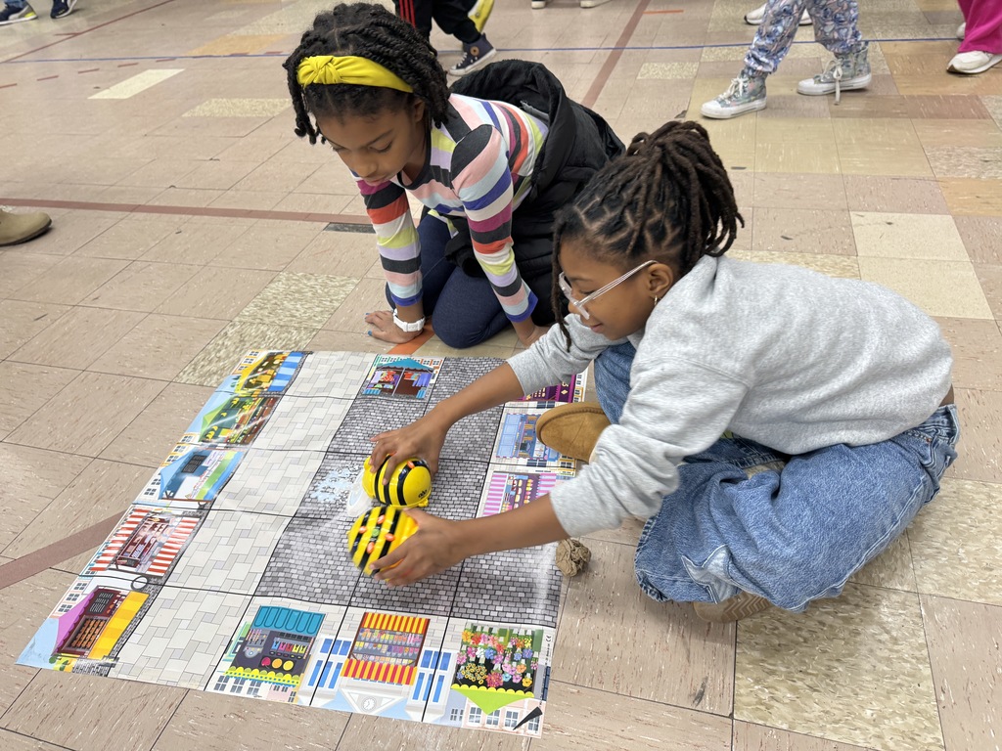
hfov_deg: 71.6
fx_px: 695
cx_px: 501
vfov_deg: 56.8
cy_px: 376
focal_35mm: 24
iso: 125
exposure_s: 1/60
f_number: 1.78
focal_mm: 6.76
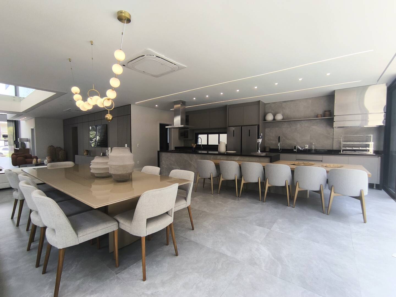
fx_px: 183
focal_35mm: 16
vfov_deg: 78.1
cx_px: 198
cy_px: 148
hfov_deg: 94.5
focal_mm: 1.65
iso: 50
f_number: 2.2
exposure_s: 1/160
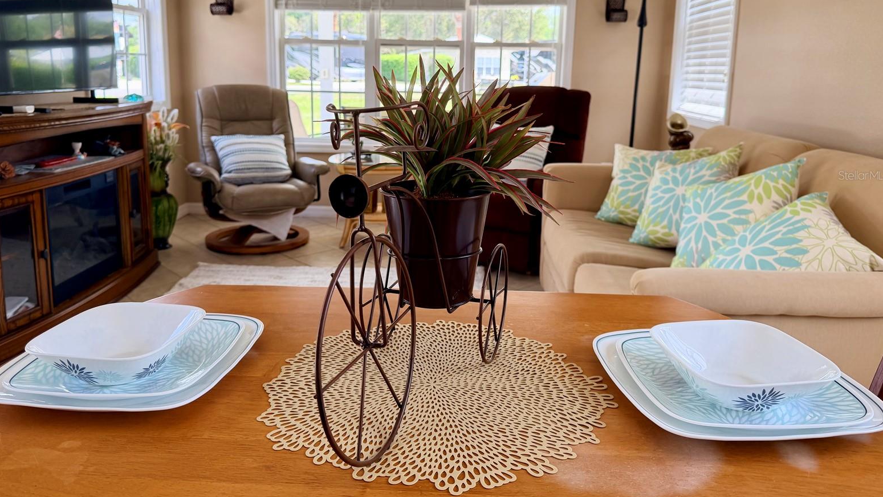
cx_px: 436
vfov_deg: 42.5
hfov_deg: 69.8
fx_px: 632
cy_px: 175
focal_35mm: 27
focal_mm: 6.76
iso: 100
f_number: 1.78
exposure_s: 1/389
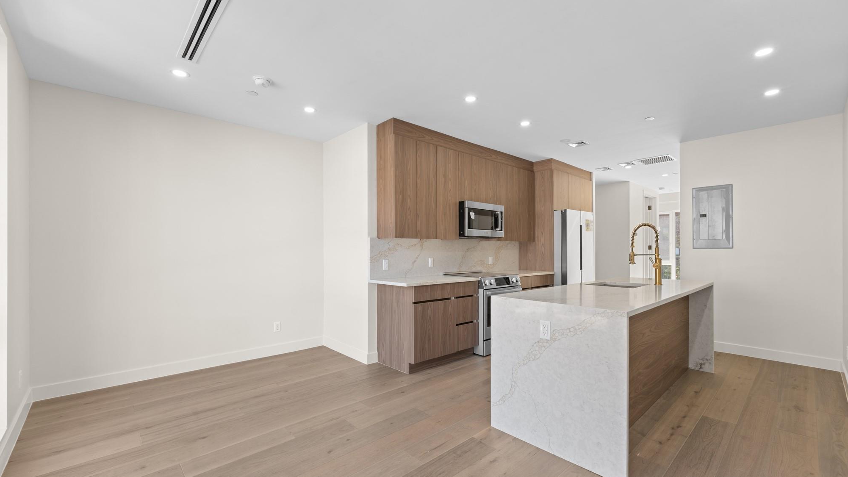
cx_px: 425
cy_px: 243
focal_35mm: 15
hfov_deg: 103.0
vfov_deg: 70.5
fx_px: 337
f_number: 10
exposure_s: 1/3
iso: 250
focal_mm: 14
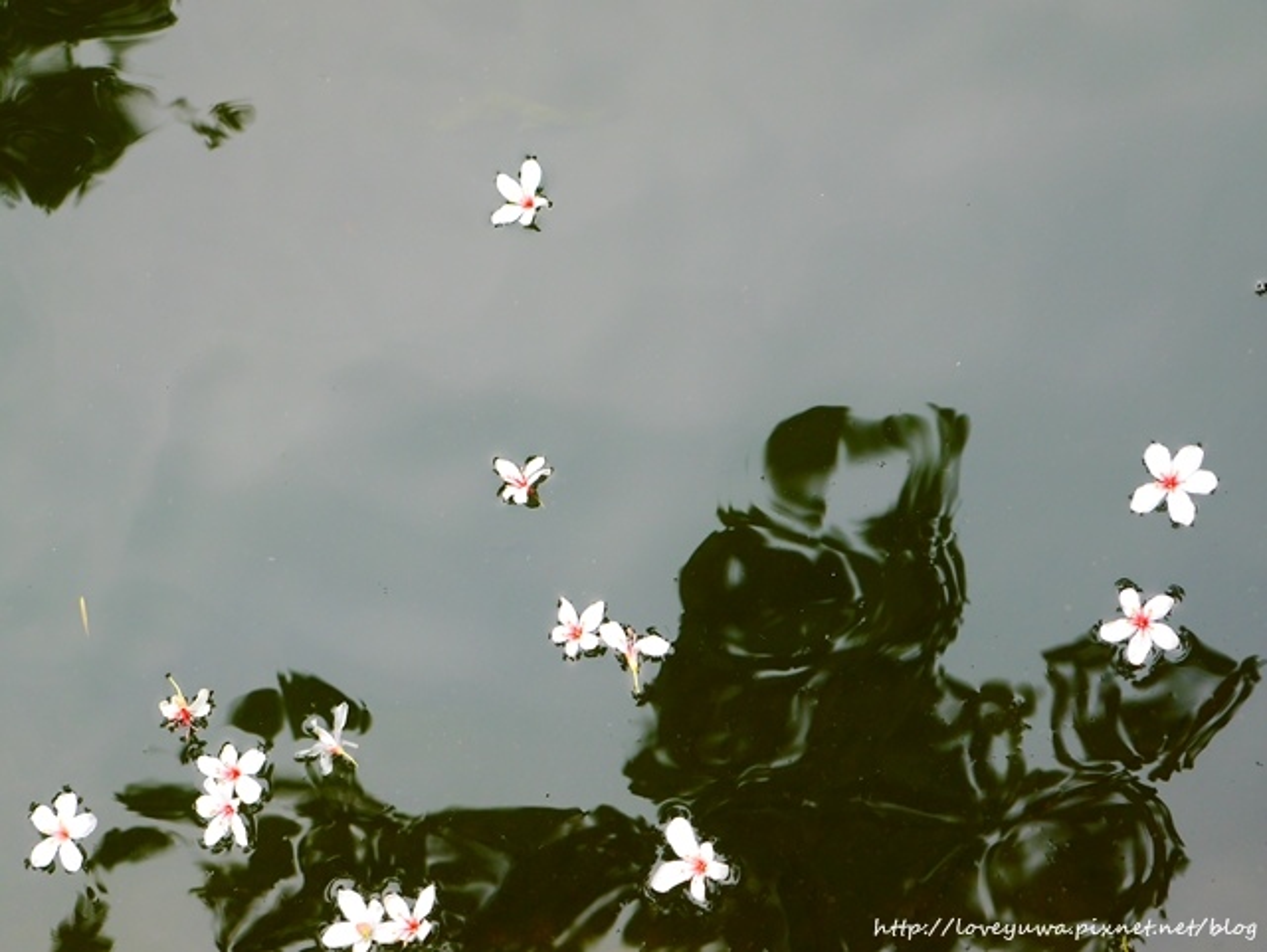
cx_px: 634
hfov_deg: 27.8
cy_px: 476
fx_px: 2564
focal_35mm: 70
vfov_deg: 21.0
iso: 200
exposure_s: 1/80
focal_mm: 35
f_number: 5.5
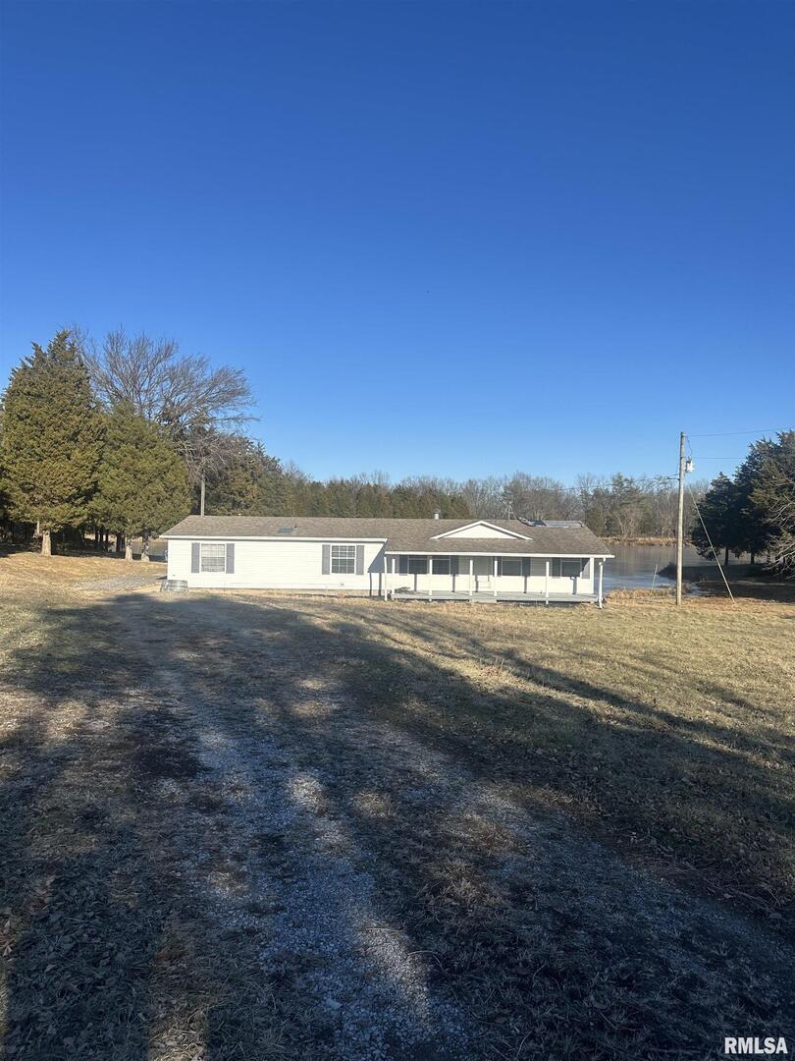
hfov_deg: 56.8
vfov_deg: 71.6
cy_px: 530
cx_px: 398
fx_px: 735
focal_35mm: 24
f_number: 1.78
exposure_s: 1/4348
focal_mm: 6.86
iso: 80
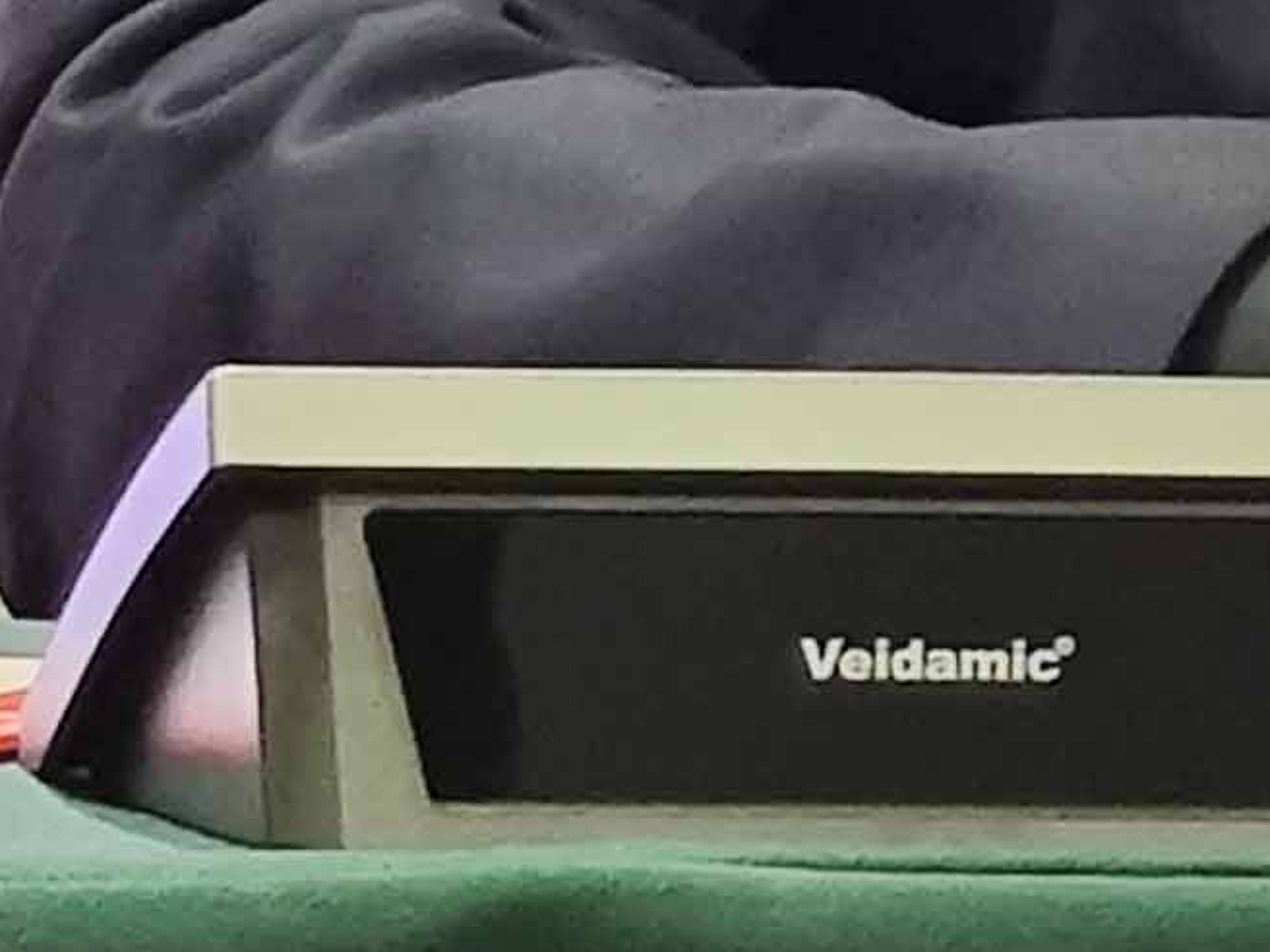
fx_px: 25095
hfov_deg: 2.9
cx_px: 1870
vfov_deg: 2.2
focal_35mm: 684
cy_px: -1360
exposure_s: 1/60
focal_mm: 9
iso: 1600
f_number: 2
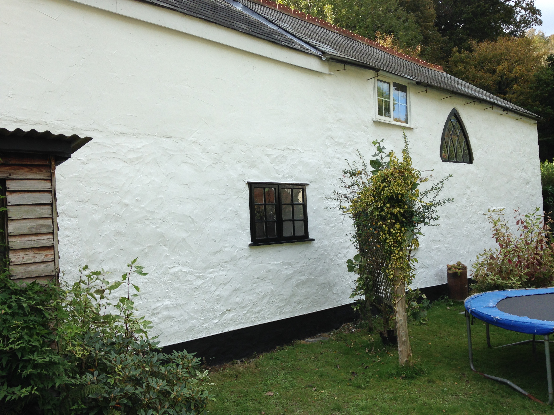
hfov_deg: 55.4
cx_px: 277
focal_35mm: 33
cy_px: 208
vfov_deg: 42.9
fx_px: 528
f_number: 2.4
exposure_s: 1/507
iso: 50
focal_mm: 4.12
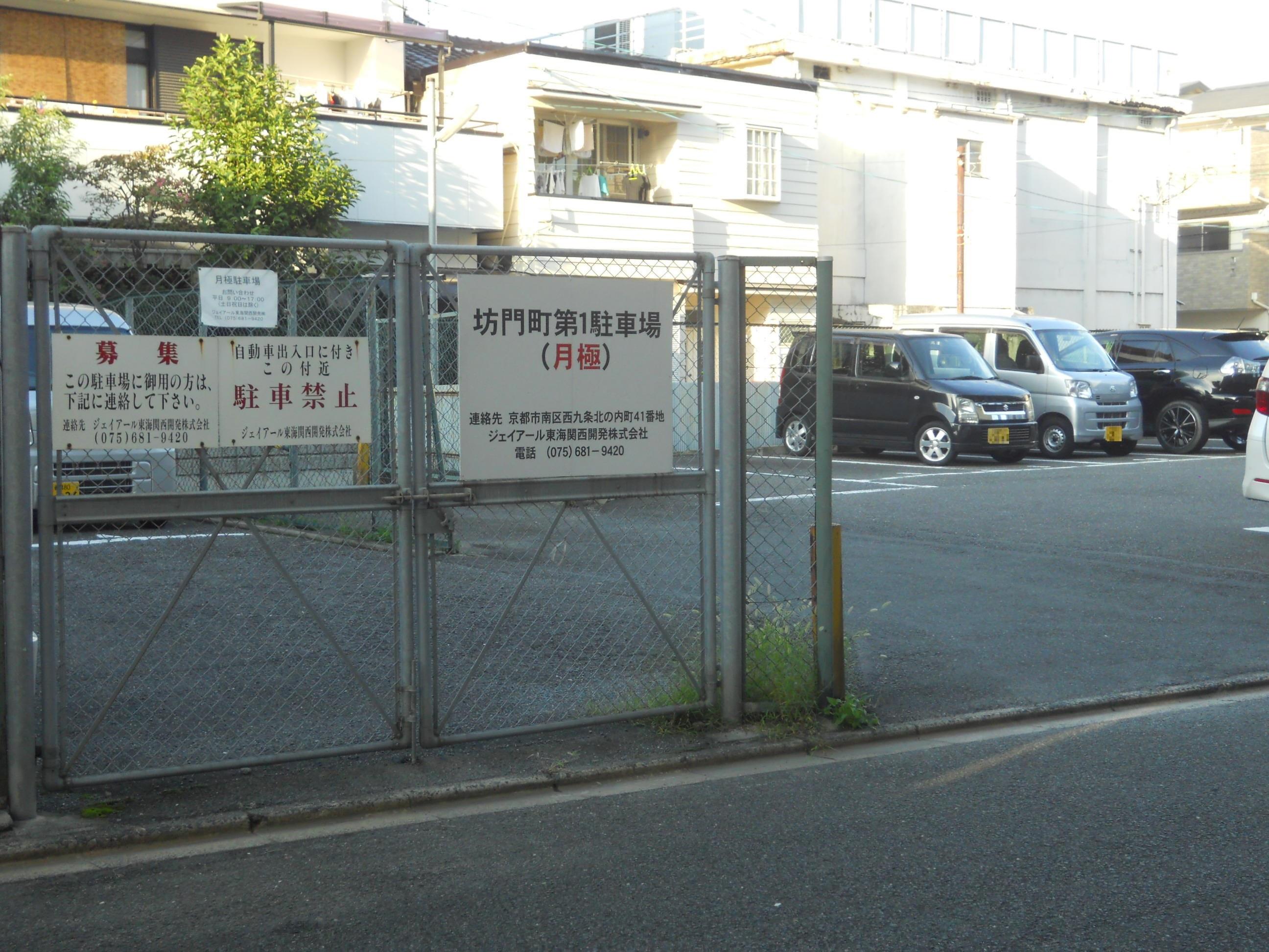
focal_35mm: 46
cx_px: 634
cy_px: 476
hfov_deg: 41.2
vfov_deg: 31.5
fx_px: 1686
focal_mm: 8.3
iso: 250
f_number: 3.4
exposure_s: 1/250
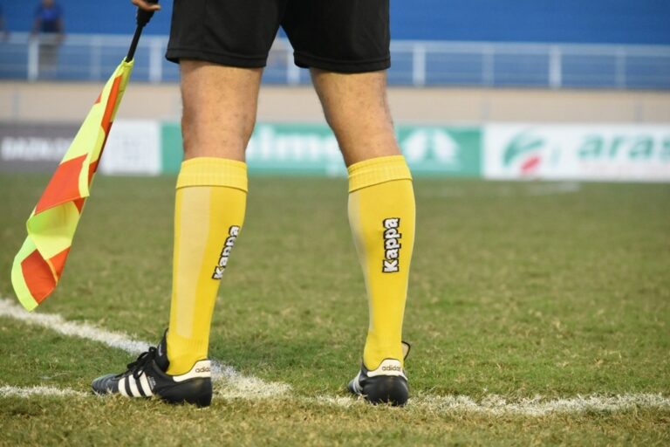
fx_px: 4187
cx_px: 335
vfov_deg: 6.1
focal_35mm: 225
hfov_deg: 9.1
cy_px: 224
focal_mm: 150
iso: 4000
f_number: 5.6
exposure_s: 1/500
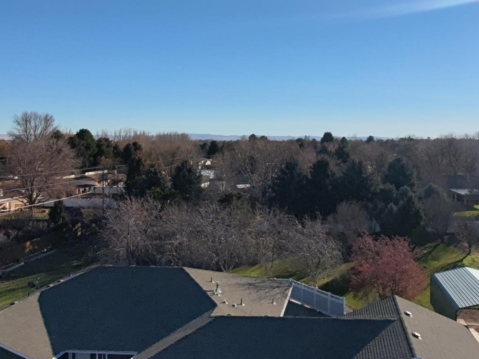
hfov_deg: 52.1
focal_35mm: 35
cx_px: 300
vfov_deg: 40.5
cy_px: 142
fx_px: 484
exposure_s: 1/3578
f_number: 2.55
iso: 101
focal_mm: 16
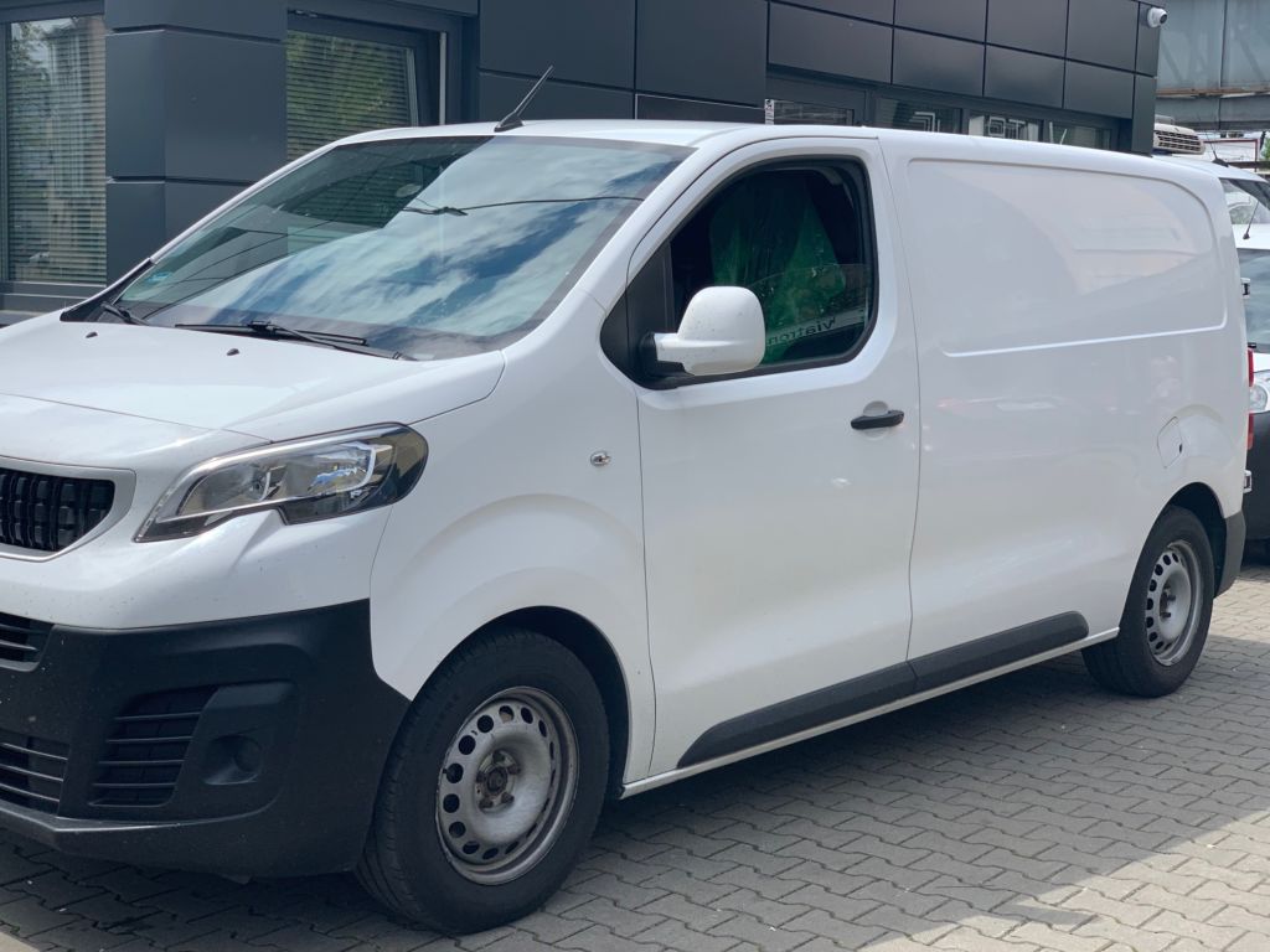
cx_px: 635
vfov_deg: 28.0
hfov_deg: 36.8
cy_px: 476
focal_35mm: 52
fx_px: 1908
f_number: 2.4
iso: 16
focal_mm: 6
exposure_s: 1/1089
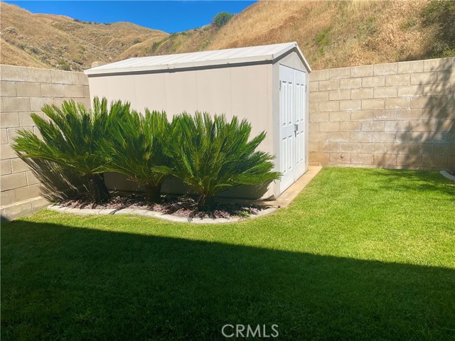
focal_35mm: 29
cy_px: 170
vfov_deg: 48.2
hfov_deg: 61.7
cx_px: 228
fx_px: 381
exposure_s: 1/2427
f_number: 1.8
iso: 16
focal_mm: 3
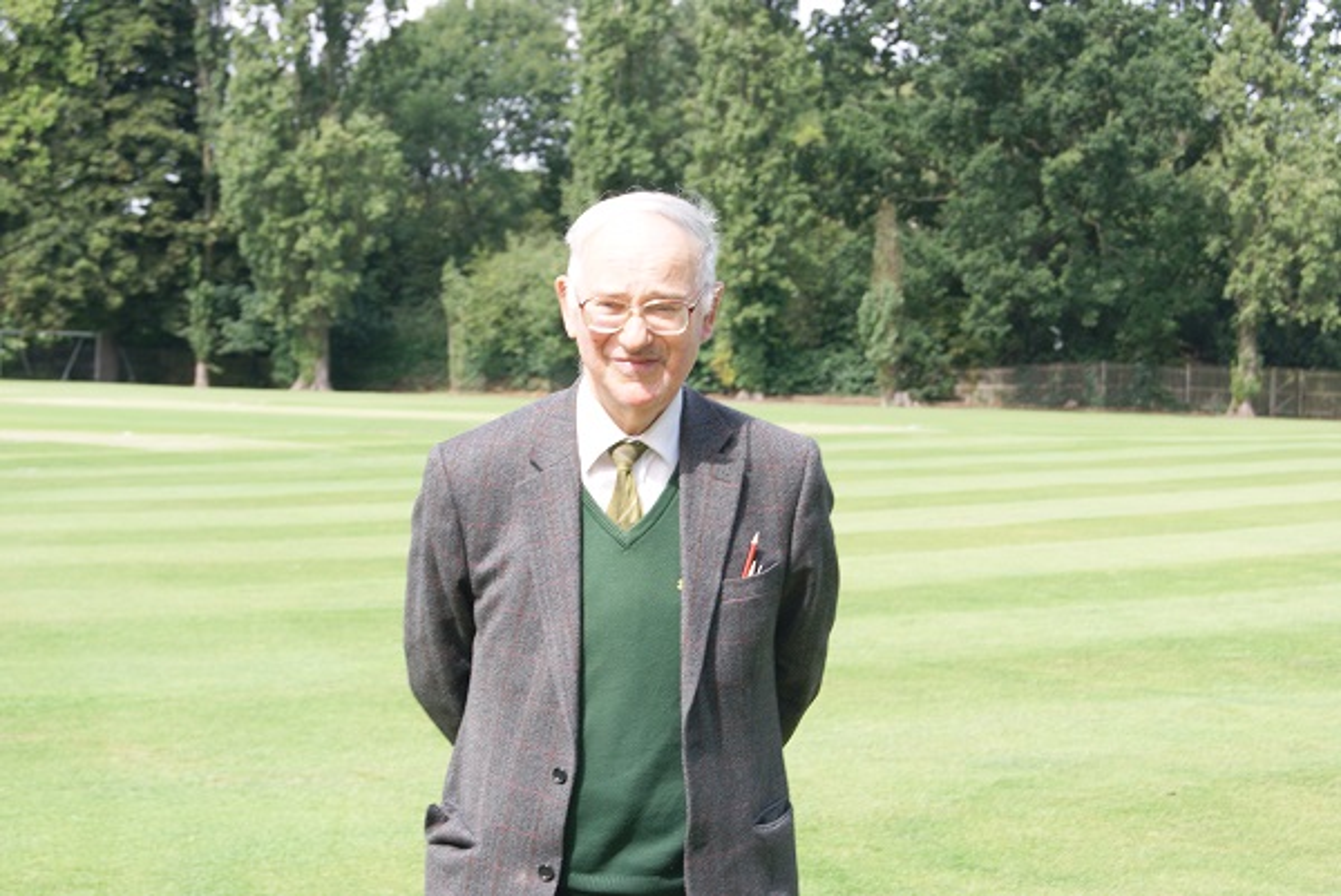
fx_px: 3075
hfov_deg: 24.6
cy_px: 448
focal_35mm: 82
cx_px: 670
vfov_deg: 16.6
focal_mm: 55
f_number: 9
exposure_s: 1/160
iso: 100
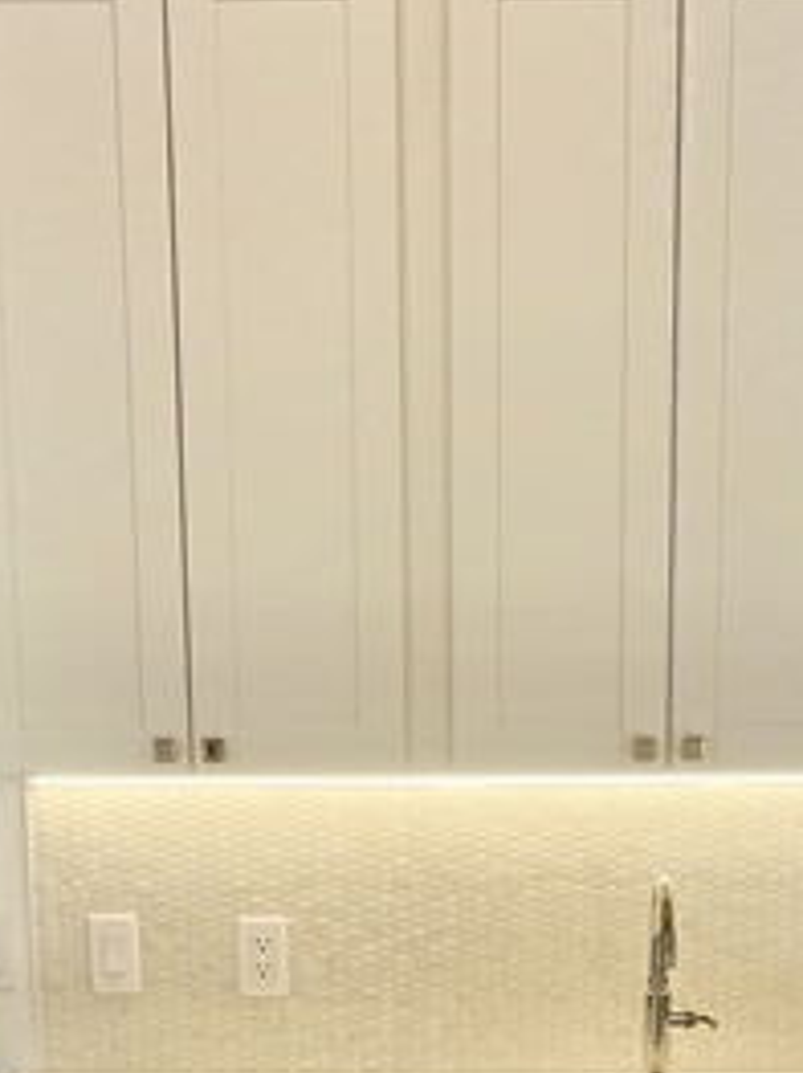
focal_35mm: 73
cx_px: 452
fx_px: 2260
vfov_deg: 24.6
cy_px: 1220
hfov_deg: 20.1
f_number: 1.6
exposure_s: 1/142
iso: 32
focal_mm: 5.1
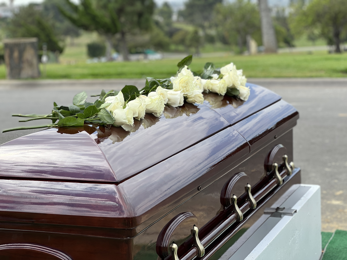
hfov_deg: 25.3
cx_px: 174
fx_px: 772
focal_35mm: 77
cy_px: 130
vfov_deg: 19.1
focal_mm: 9
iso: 32
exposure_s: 1/362
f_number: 2.8
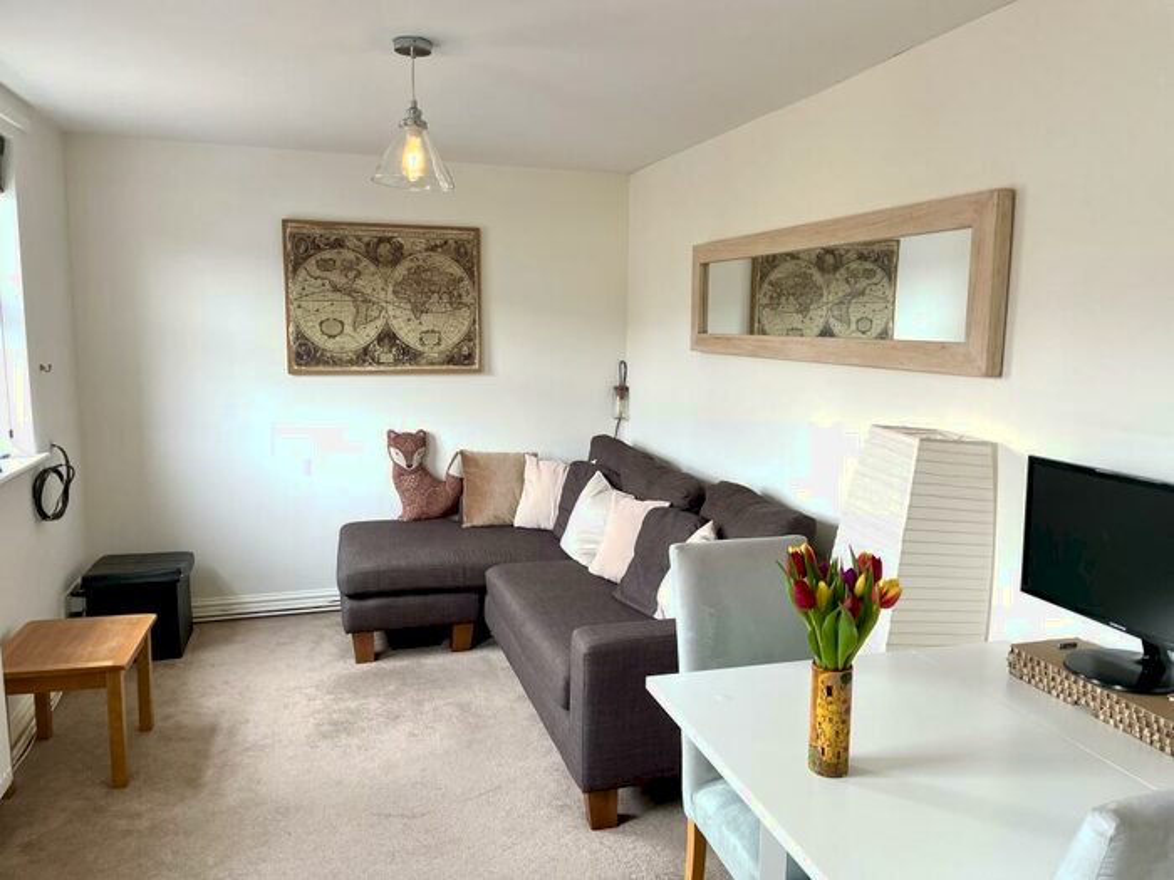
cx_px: 587
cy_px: 440
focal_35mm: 26
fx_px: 882
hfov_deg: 67.3
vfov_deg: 53.1
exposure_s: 1/100
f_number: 1.6
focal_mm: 4.2
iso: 80
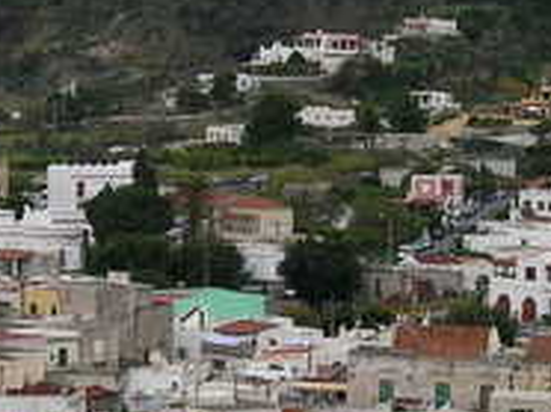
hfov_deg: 12.7
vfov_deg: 9.5
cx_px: 95
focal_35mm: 155
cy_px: 325
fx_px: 2464
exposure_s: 1/114
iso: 50
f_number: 2.7
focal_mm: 6
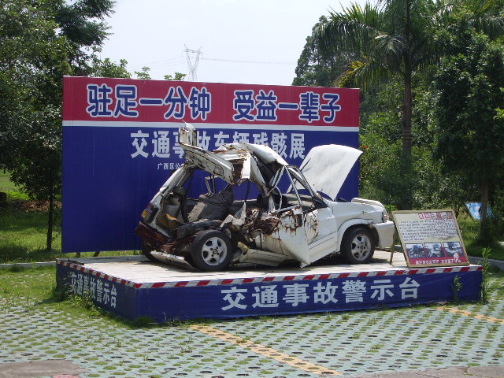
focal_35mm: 74
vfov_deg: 19.9
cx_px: 252
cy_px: 189
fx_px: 1077
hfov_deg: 26.3
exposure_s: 1/320
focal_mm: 12.2
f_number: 6.2
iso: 80
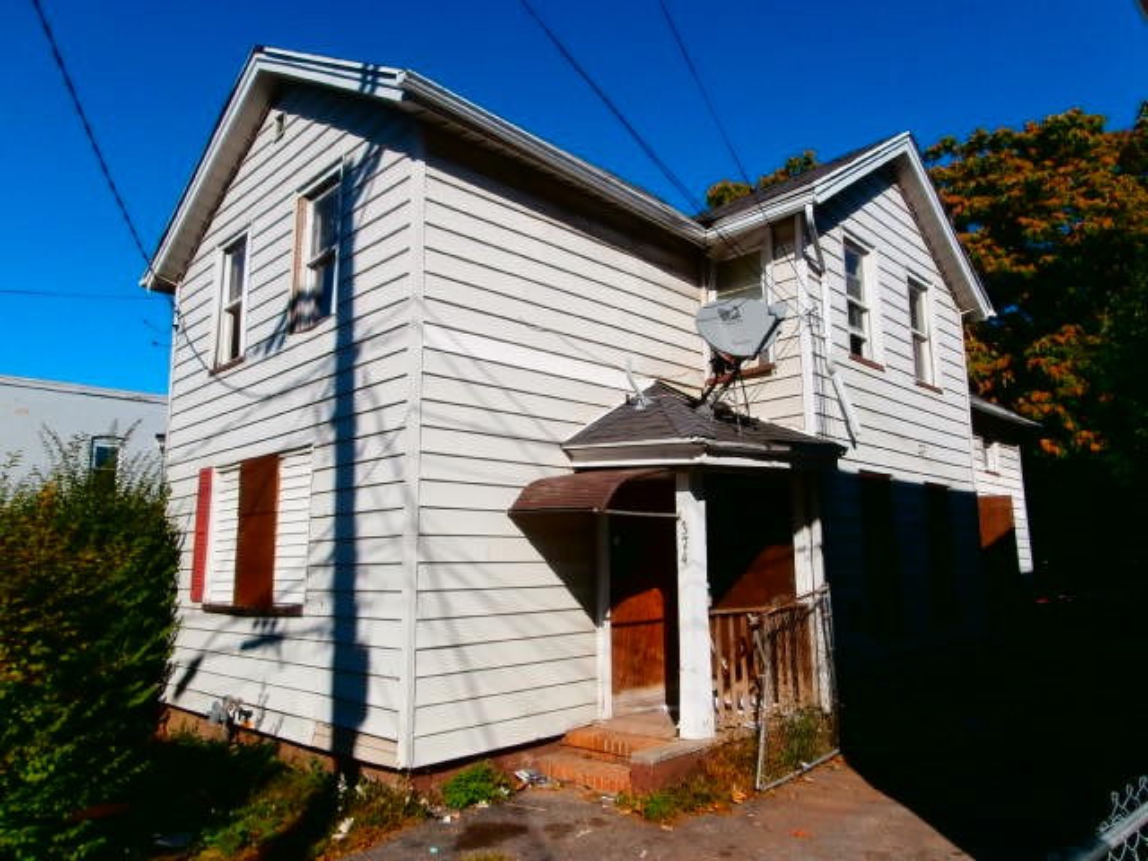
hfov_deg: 71.6
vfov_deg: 56.8
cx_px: 574
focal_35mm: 24
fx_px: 796
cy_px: 430
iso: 100
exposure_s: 1/320
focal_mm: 4.2
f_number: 7.9
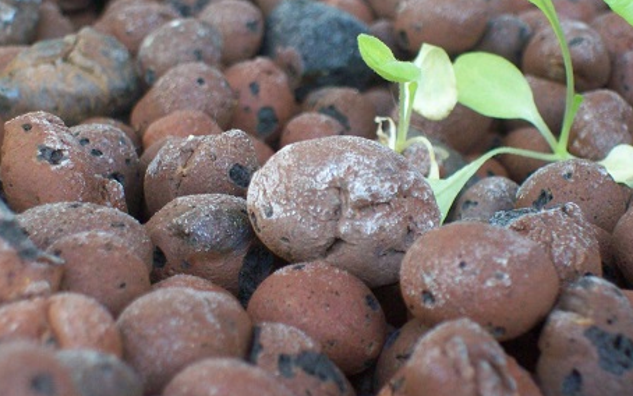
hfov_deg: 16.6
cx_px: 297
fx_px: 2174
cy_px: 182
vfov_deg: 10.4
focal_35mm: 126
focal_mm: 18
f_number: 4.8
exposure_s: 1/13.6
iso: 160
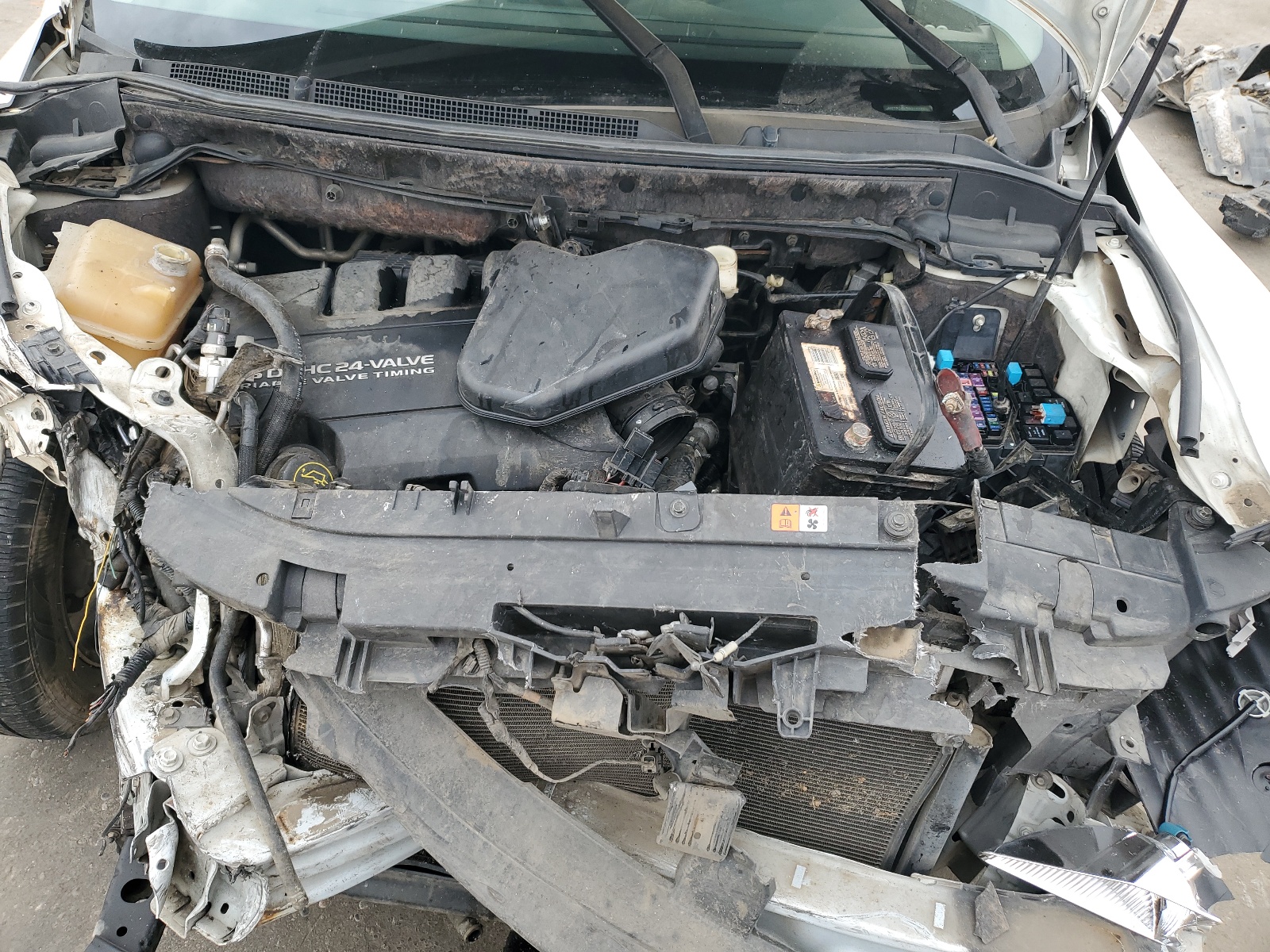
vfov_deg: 53.1
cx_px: 635
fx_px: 954
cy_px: 476
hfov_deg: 67.3
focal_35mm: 26
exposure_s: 1/179
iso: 50
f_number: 1.5
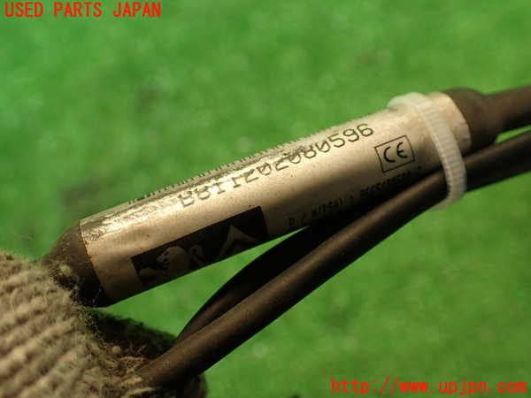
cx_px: 266
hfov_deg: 56.8
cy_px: 199
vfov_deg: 44.2
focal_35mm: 32
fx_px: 491
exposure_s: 1/30
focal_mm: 5.79
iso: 200
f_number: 2.4
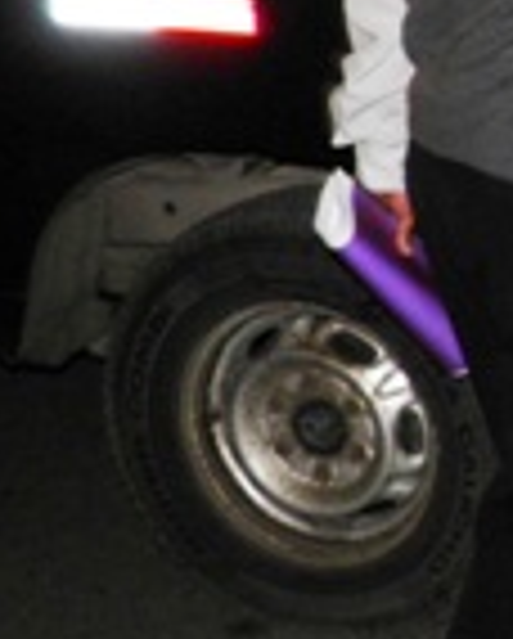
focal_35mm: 123
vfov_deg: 15.6
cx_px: 1287
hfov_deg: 10.5
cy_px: 162
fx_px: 2329
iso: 100
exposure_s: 1/30
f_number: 2.8
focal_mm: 4.9
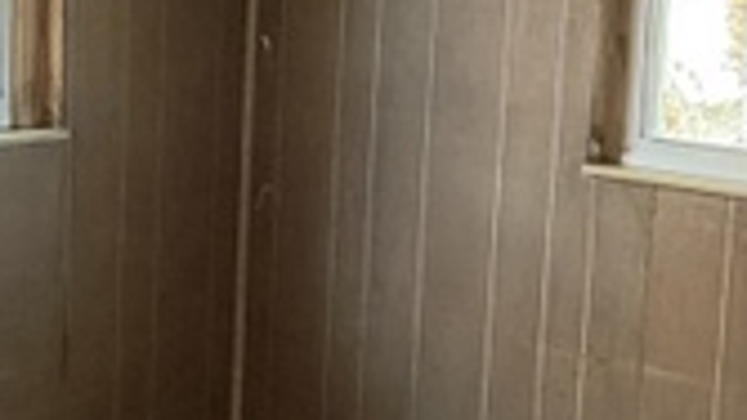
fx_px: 1446
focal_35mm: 73
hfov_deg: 28.2
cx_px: 617
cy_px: 139
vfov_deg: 16.5
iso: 250
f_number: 2.2
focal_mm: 2.22
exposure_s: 1/99
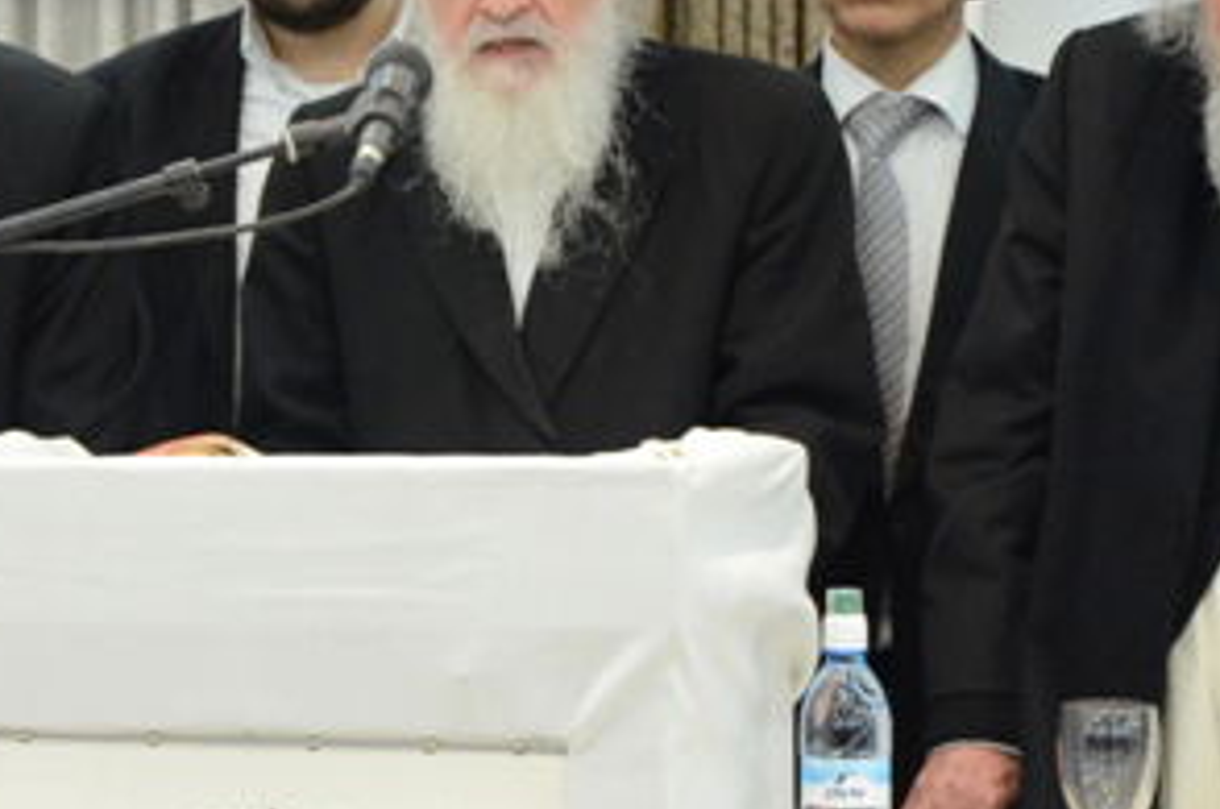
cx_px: 403
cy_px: 295
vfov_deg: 8.8
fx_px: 5244
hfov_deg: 13.2
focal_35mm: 155
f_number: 5
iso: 2000
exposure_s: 1/80
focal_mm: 38
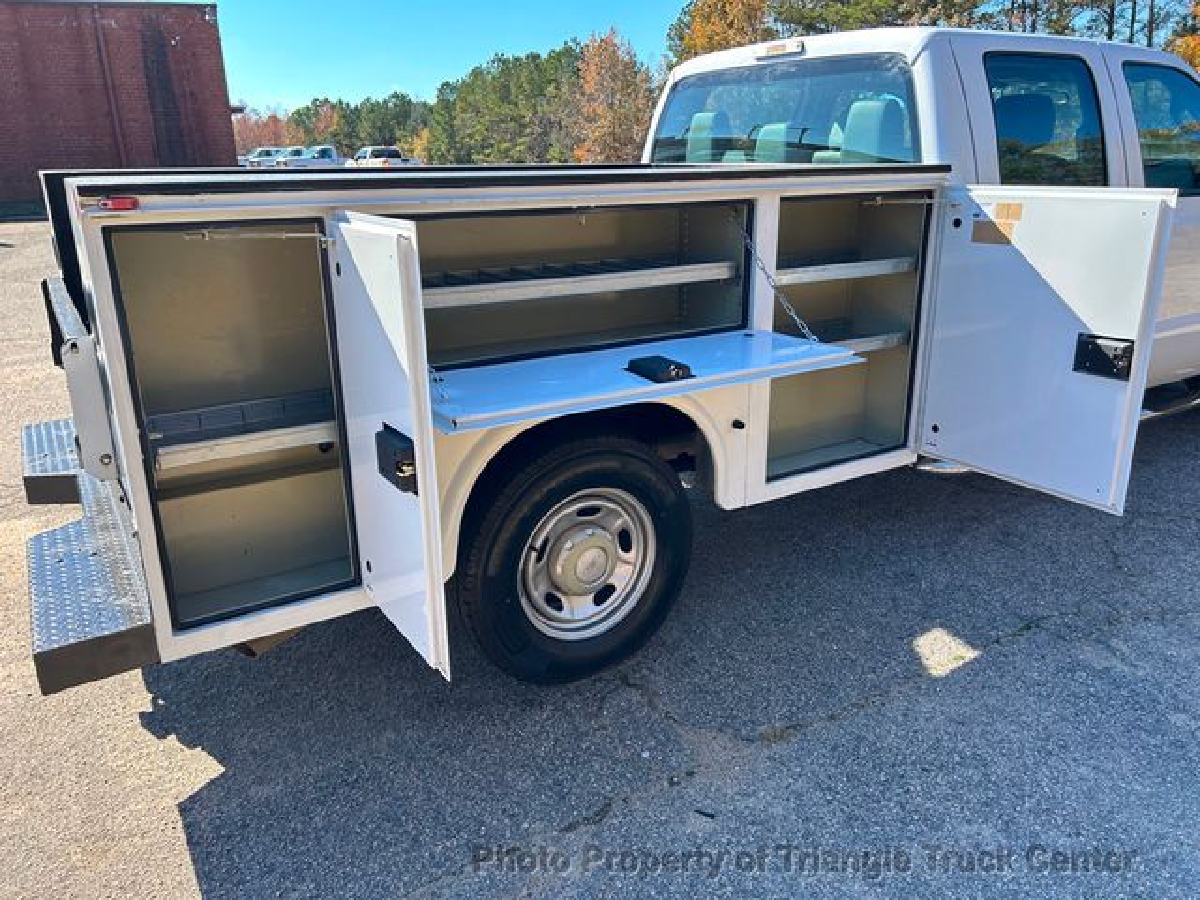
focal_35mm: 26
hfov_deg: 67.3
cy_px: 450
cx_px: 600
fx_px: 901
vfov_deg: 53.1
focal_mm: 5.7
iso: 50
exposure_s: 1/780
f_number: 1.5
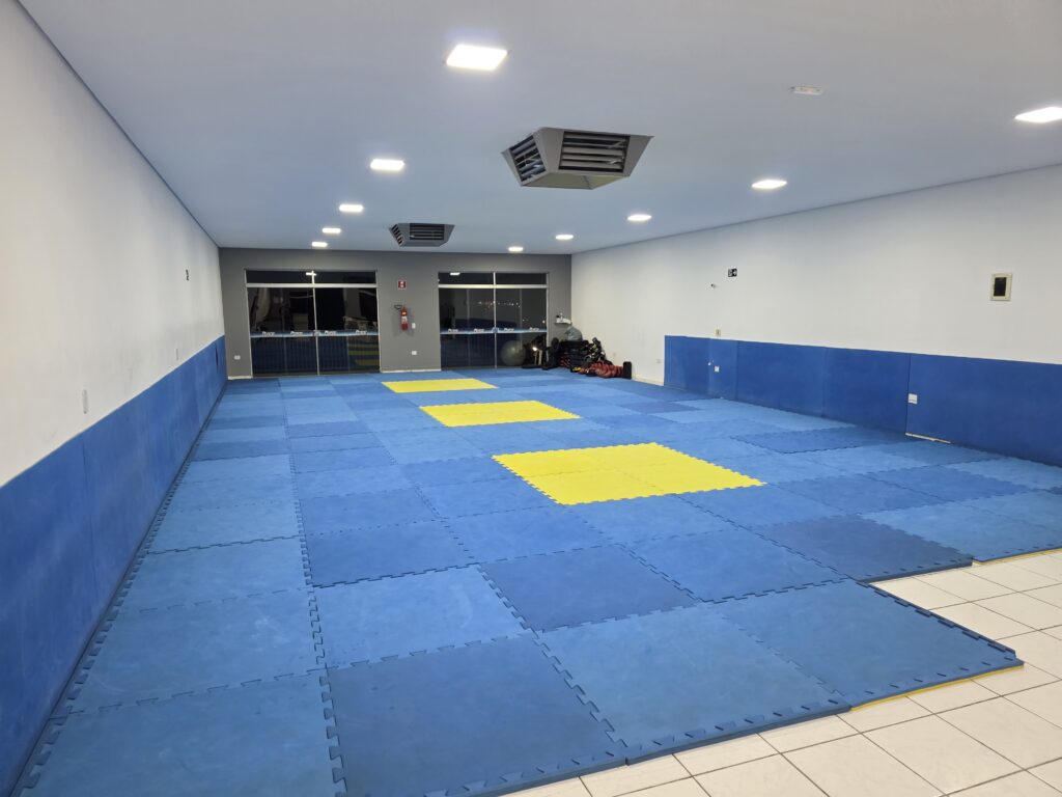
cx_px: 531
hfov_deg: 73.9
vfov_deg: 58.9
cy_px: 398
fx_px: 706
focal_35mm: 23
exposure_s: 1/120
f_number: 1.7
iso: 640
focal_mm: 6.3
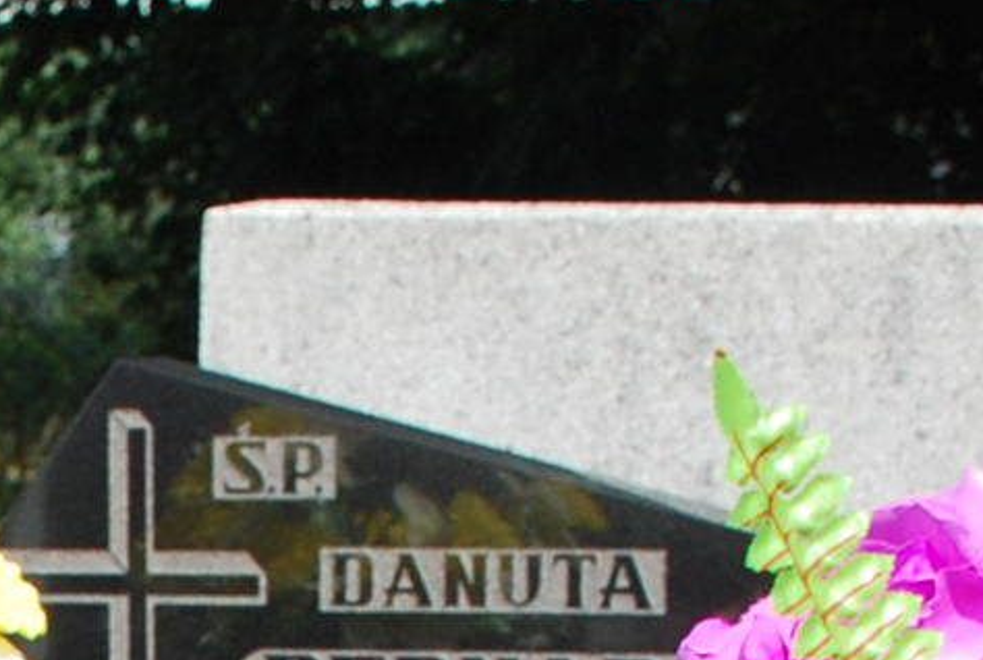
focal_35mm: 220
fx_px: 6018
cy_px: 1733
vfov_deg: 6.0
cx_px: -487
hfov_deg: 9.1
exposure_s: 1/320
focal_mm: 24
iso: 250
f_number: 8
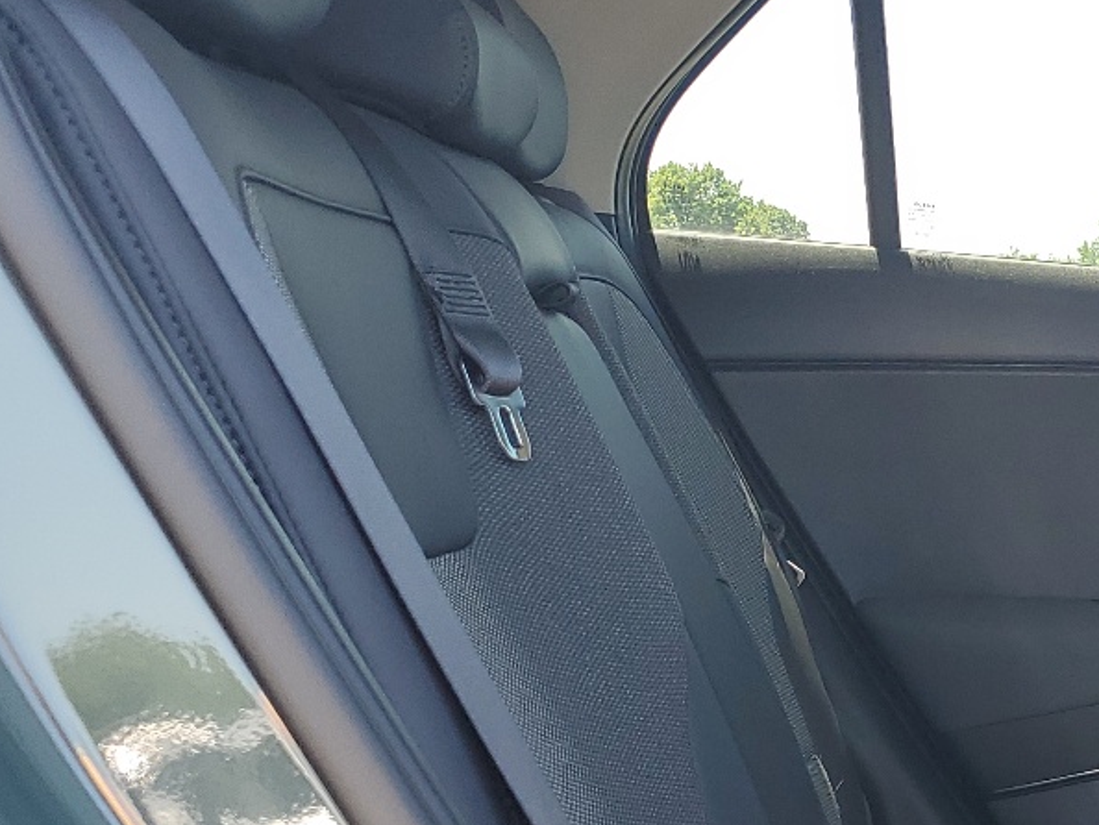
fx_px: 2223
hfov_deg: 25.0
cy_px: 856
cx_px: 1323
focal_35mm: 70
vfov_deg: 20.3
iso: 50
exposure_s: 1/189
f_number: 1.5
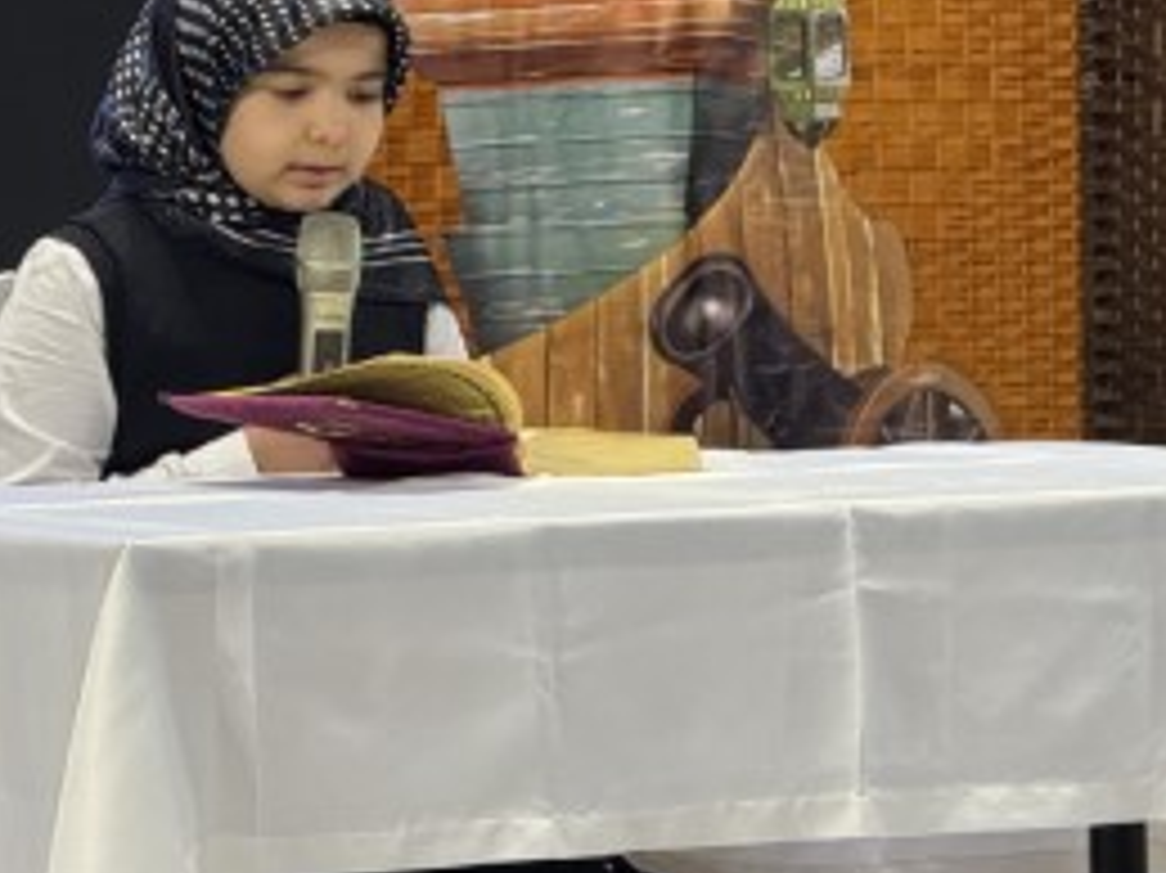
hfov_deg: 6.7
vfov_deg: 5.0
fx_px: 9999
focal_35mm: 297
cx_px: 963
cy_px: 477
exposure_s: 1/100
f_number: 2.8
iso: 400
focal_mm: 15.66
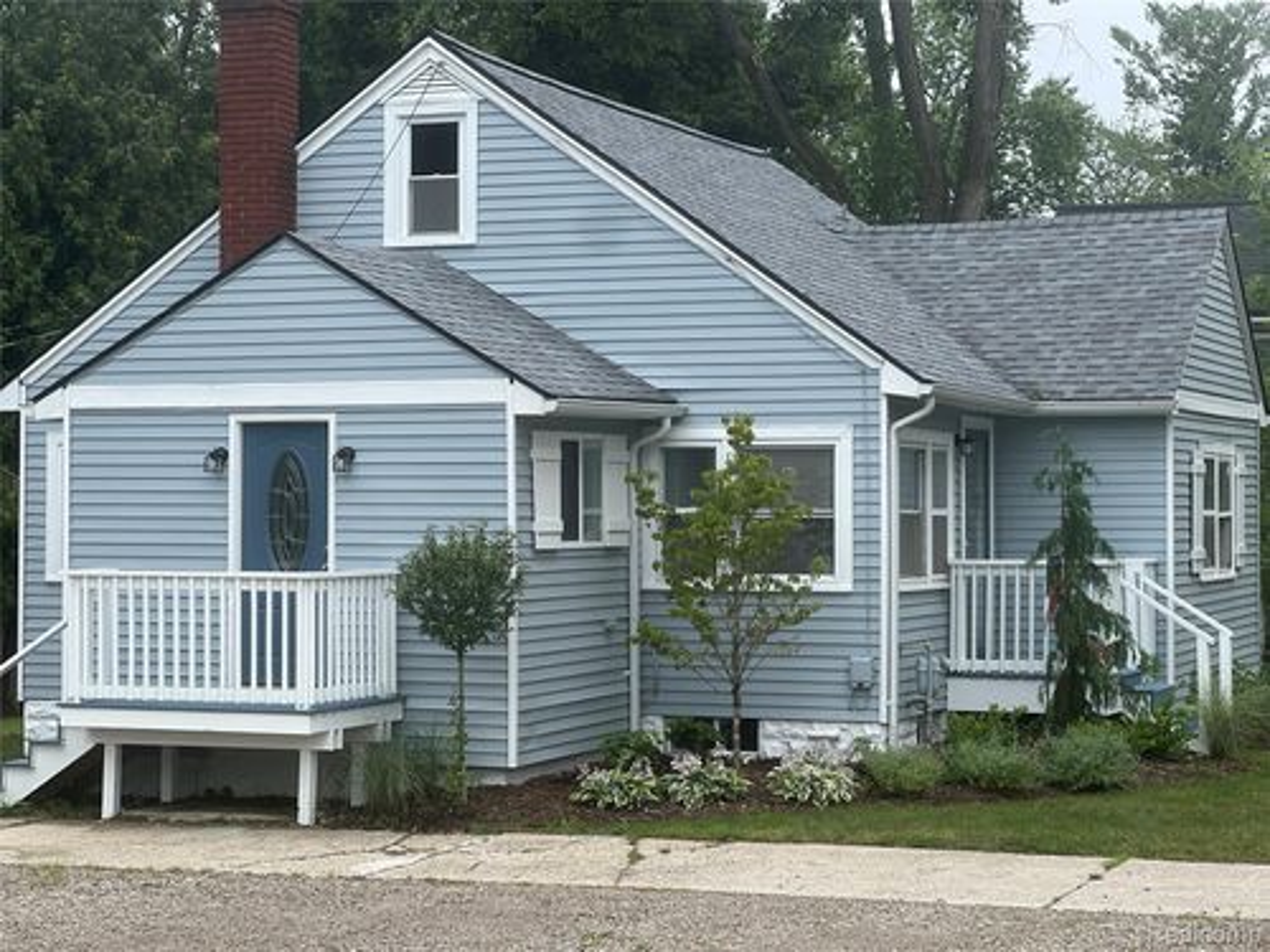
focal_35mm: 77
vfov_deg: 19.1
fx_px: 2825
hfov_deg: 25.3
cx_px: 635
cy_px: 476
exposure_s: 1/145
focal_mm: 9
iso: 20
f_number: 2.8
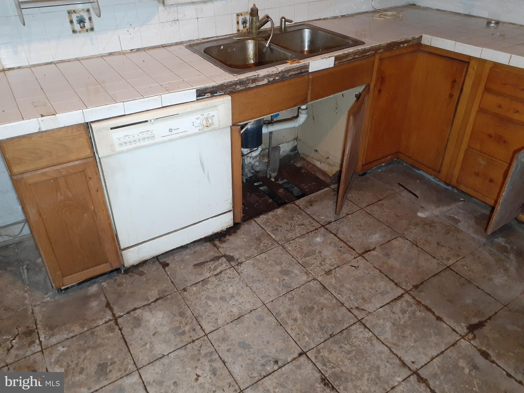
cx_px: 262
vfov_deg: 51.4
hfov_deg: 65.3
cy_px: 196
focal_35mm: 27
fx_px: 409
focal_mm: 3.6
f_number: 1.9
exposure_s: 1/24
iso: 500
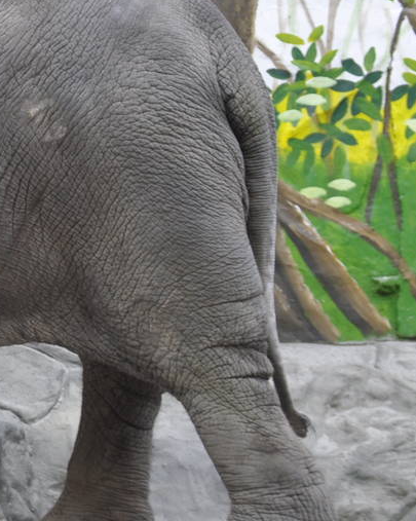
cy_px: 155
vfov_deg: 5.3
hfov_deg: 4.2
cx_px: -275
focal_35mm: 364
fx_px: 5607
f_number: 5.6
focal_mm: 82
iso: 220
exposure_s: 1/125
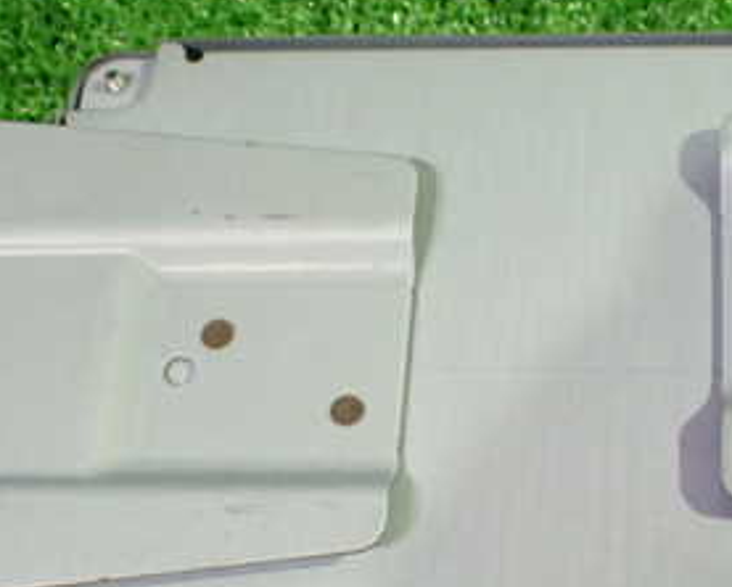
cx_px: 573
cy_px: 471
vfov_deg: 20.0
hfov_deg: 24.7
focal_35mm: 76
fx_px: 1648
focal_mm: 6.37
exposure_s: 1/60
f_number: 2.5
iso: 800
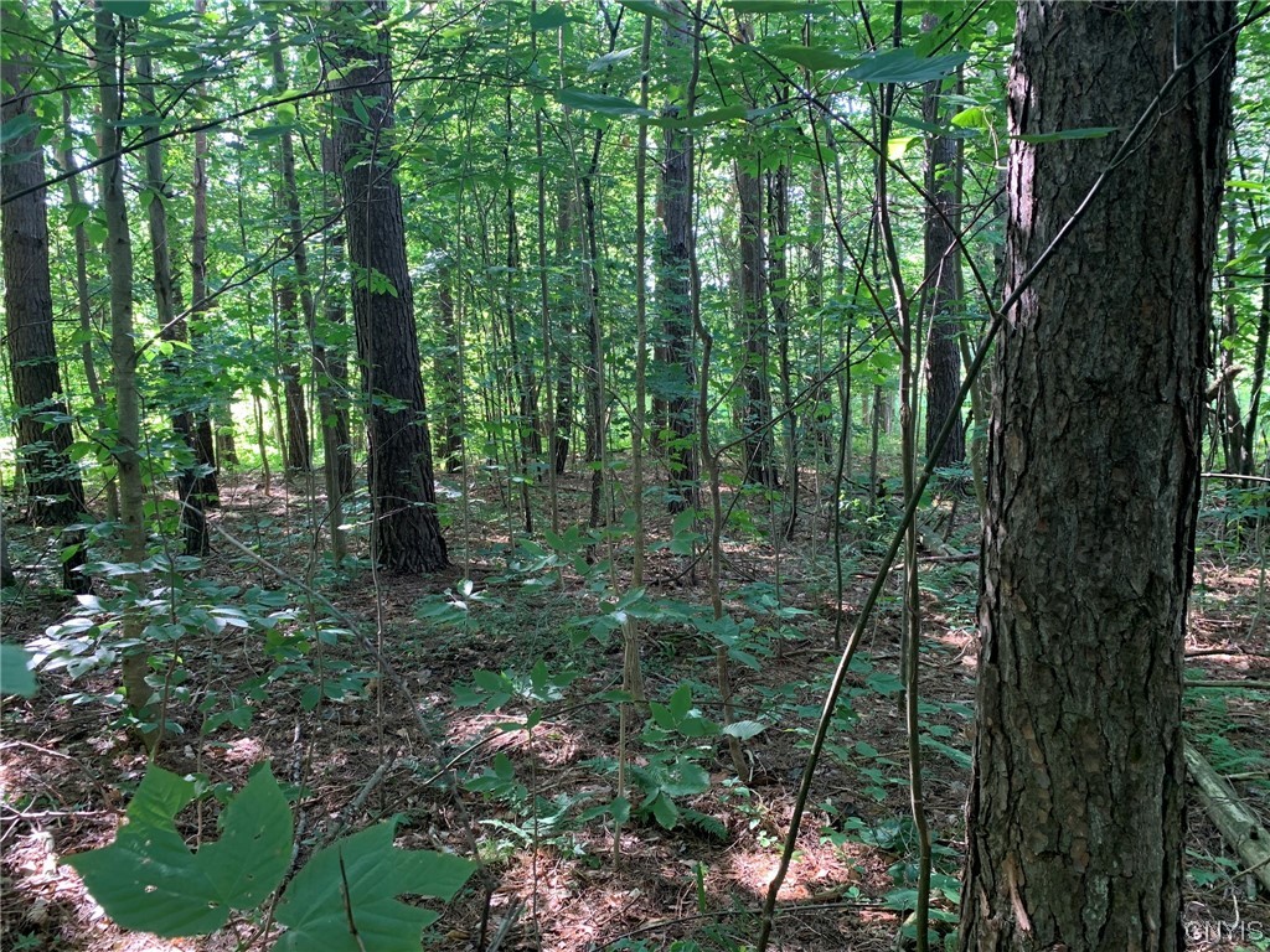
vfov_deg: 53.1
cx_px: 635
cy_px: 476
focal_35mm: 26
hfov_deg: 67.3
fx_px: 954
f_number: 1.8
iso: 125
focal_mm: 4.25
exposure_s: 1/60
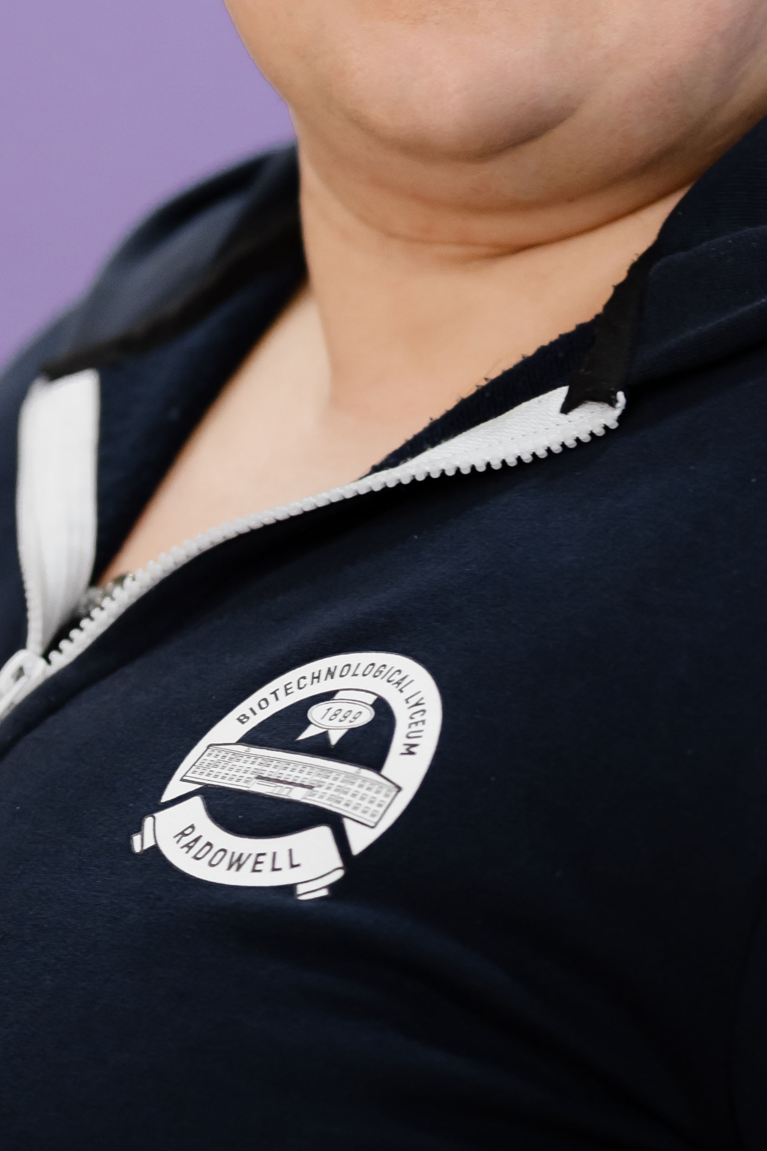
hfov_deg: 4.5
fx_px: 9719
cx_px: 409
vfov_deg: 6.8
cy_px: 23
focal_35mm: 304
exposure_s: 1/250
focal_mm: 85
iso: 400
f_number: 1.8
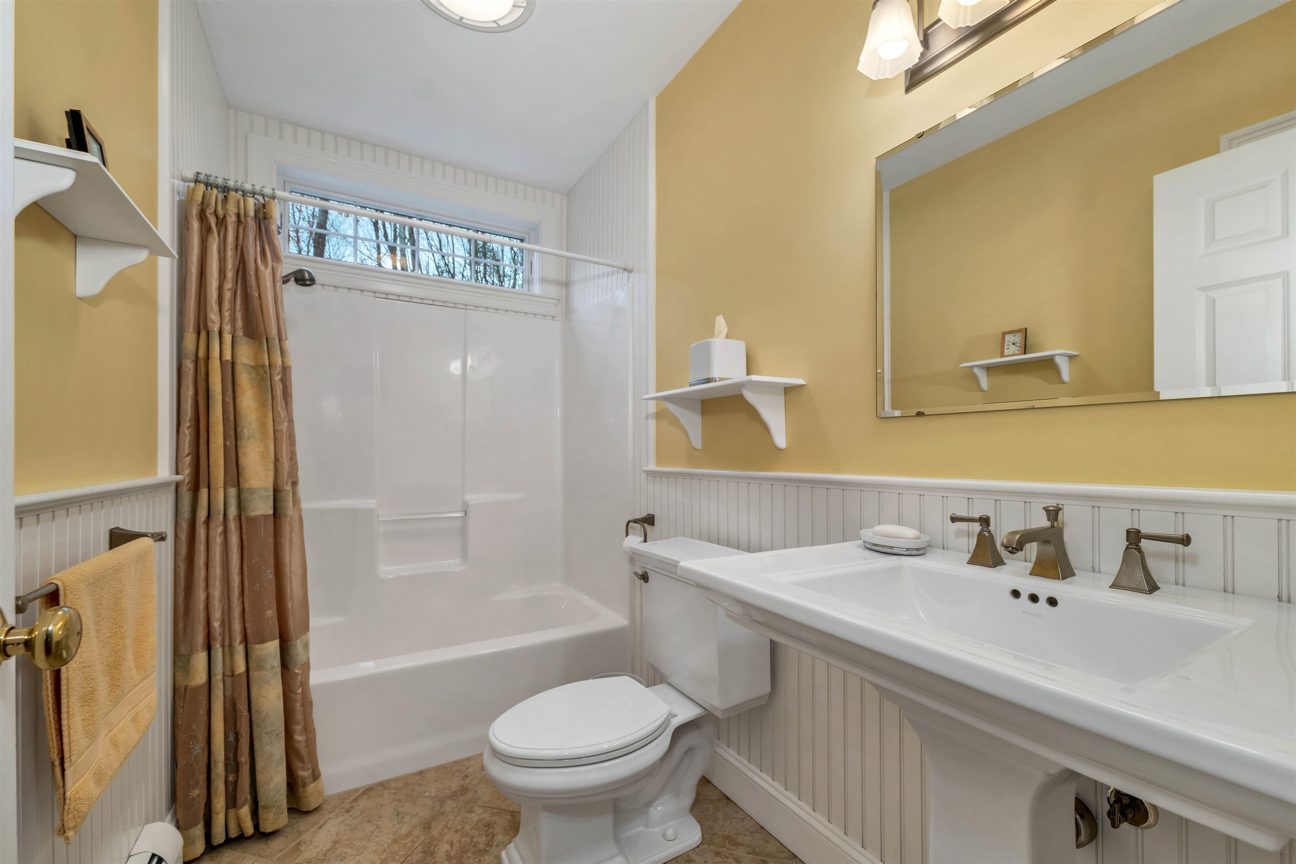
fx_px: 504
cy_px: 432
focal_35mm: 14
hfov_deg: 104.3
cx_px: 648
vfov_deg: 81.2
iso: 400
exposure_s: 1/30
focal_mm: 14
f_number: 8
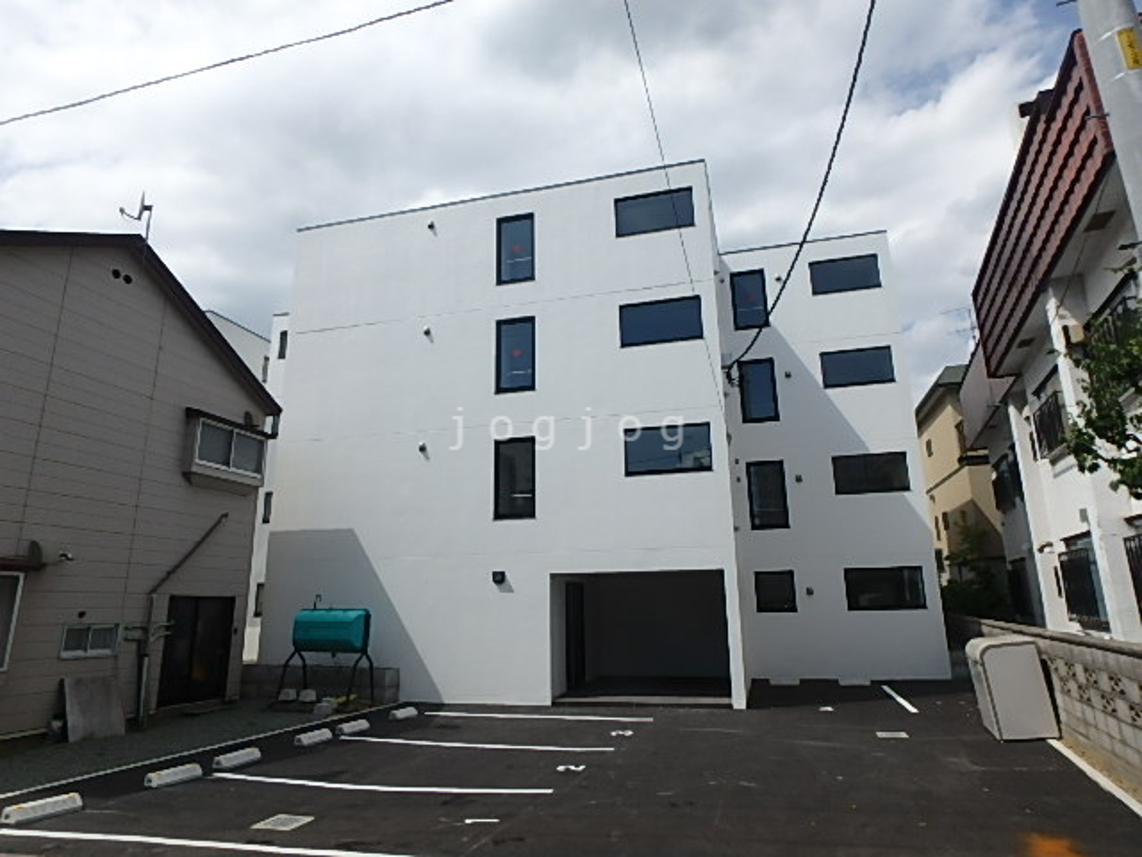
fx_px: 693
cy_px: 428
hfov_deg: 79.0
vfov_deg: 63.4
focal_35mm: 21
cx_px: 571
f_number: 6
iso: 125
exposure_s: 1/640
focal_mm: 3.7
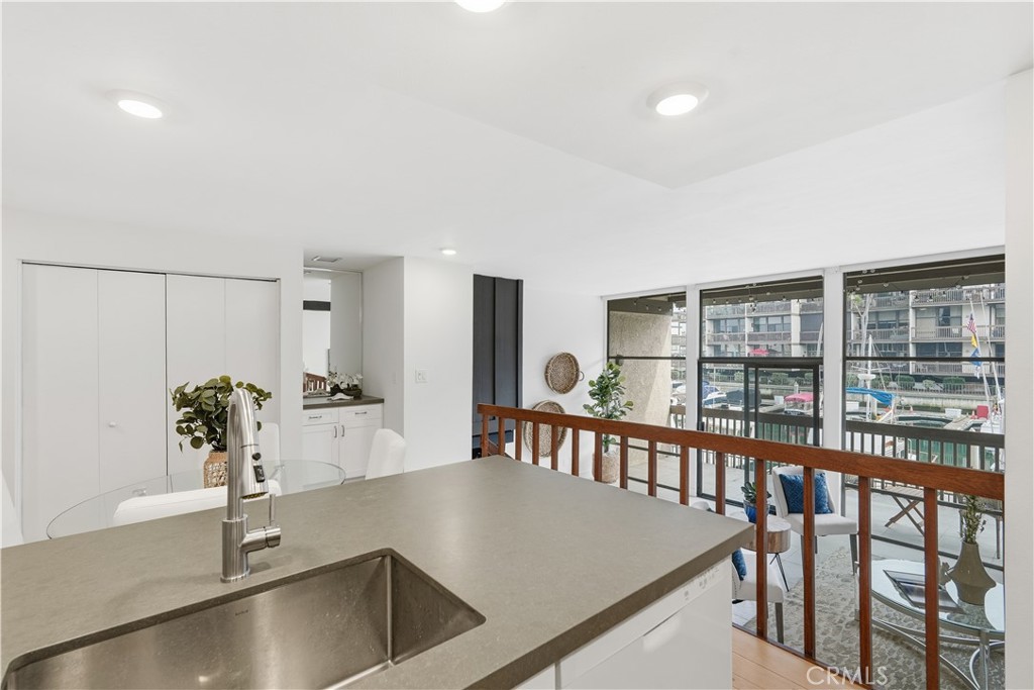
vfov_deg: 73.8
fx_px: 460
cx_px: 517
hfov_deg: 96.7
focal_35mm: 16
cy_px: 345
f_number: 9
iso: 250
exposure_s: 1/200
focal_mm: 16
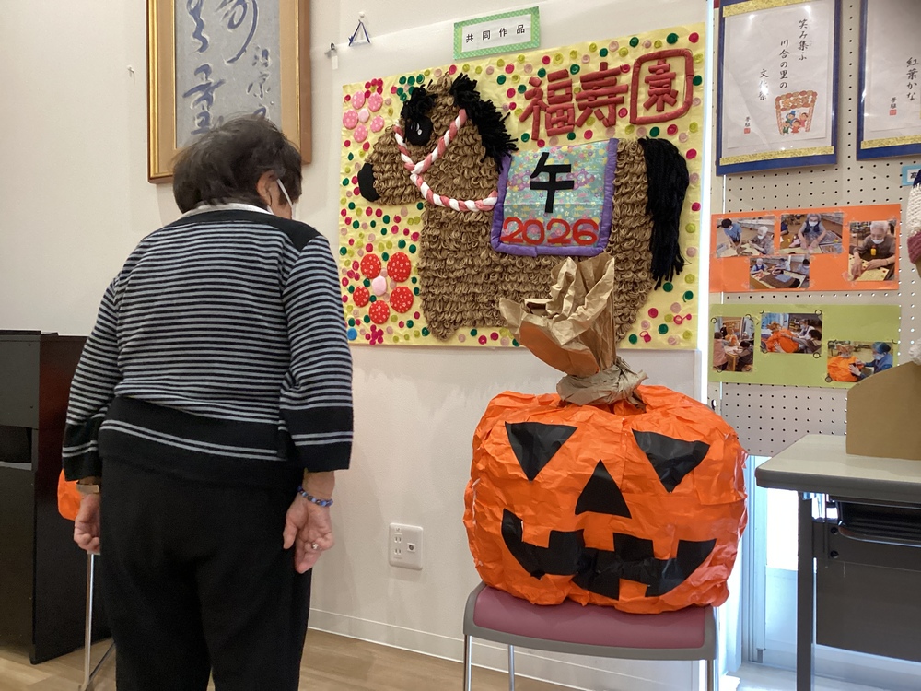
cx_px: 460
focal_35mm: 31
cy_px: 346
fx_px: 825
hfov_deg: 58.4
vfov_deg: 45.4
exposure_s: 1/60
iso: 250
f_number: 2.4
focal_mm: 3.3
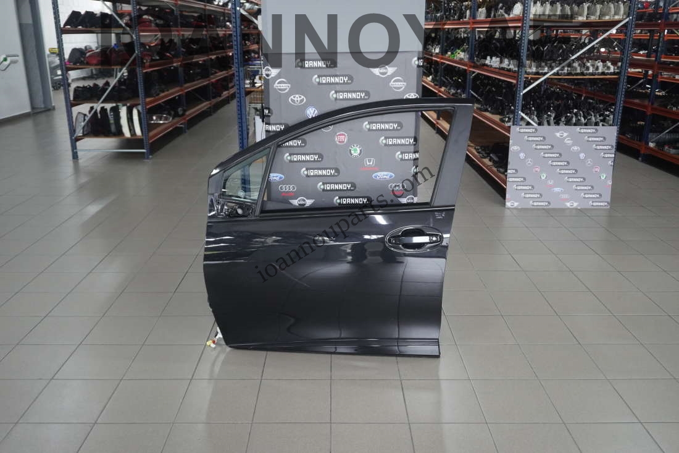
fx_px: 594
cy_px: 226
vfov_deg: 41.7
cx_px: 340
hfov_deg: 59.5
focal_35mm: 32
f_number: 4
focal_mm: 21
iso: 2000
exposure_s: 1/160
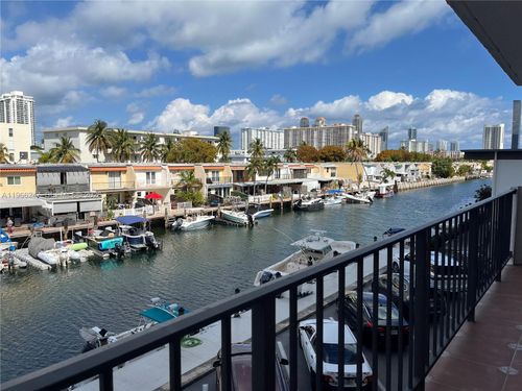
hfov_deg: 67.3
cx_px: 261
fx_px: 392
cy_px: 196
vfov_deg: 53.1
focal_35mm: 26
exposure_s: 1/4854
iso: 50
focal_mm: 5.1
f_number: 1.6
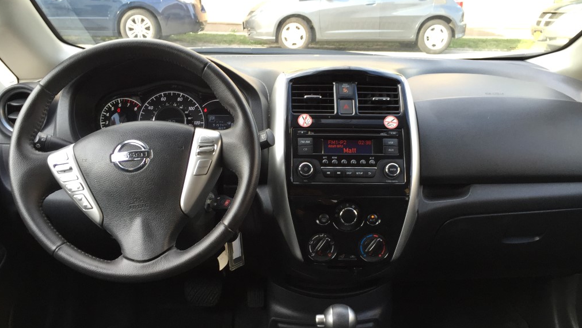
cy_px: 195
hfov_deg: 61.0
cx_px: 290
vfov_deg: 36.6
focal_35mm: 32
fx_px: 494
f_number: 2.2
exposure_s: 1/120
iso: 50
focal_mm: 4.15
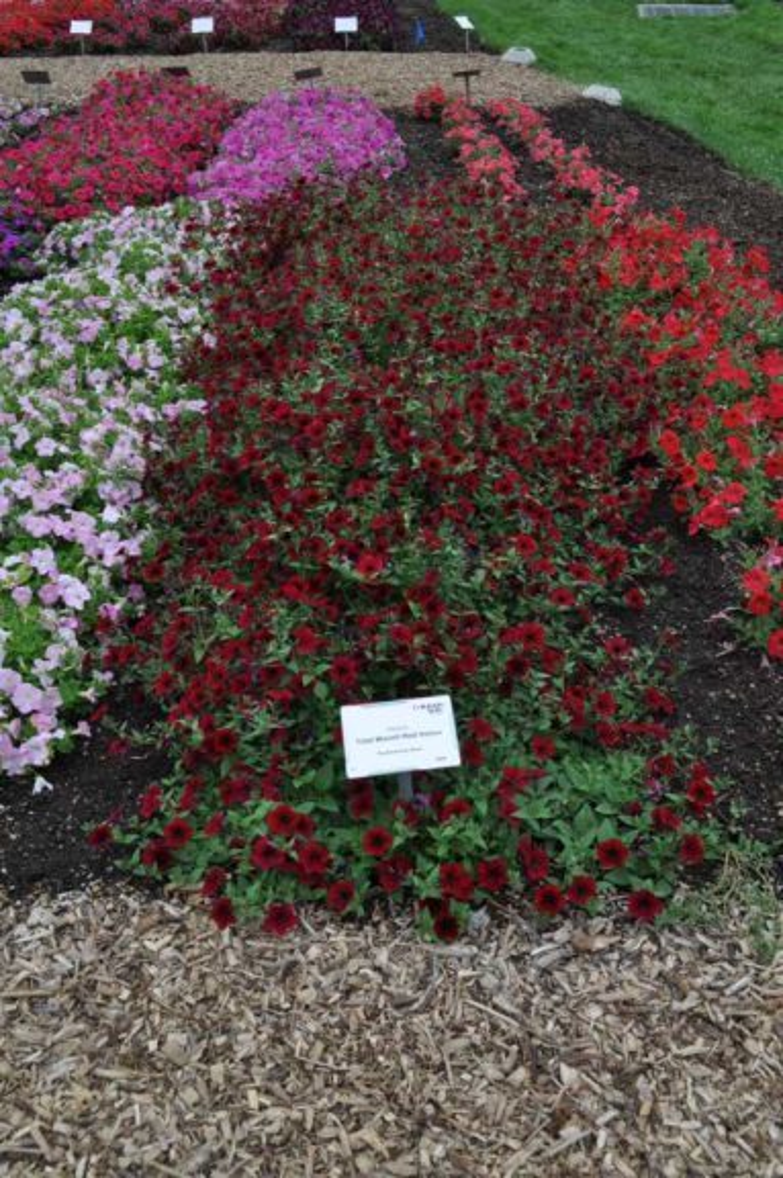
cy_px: 589
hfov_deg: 39.9
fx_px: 1078
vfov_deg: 57.3
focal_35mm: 33
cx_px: 392
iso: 200
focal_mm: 22
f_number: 8
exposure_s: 1/250
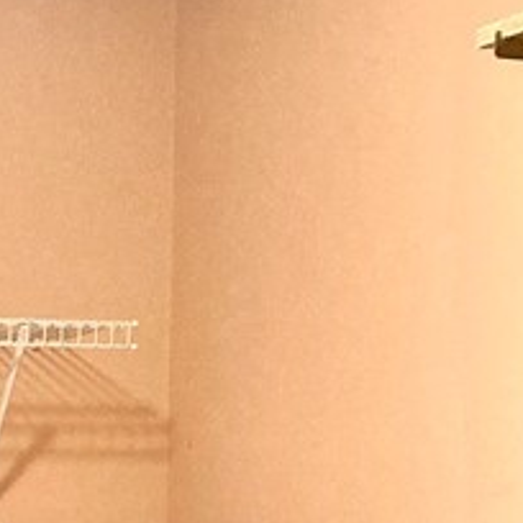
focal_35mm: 124
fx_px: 2120
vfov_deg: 12.9
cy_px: 892
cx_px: -190
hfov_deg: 13.5
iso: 320
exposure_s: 1/40
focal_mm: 3.99
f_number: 1.8
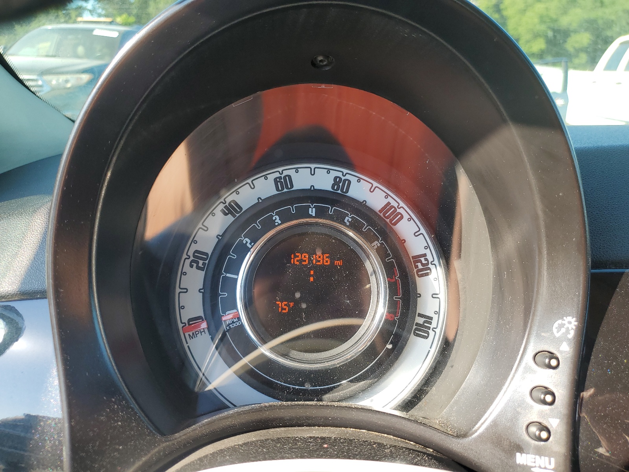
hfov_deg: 67.3
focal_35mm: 26
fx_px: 472
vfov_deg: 53.1
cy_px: 236
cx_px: 314
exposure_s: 1/312
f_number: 1.5
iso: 50
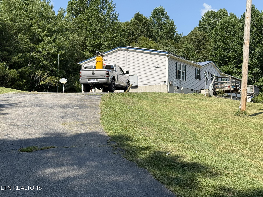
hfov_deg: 39.7
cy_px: 98
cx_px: 132
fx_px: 365
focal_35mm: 48
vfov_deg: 30.3
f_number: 1.78
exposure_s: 1/3378
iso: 64
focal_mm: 6.76
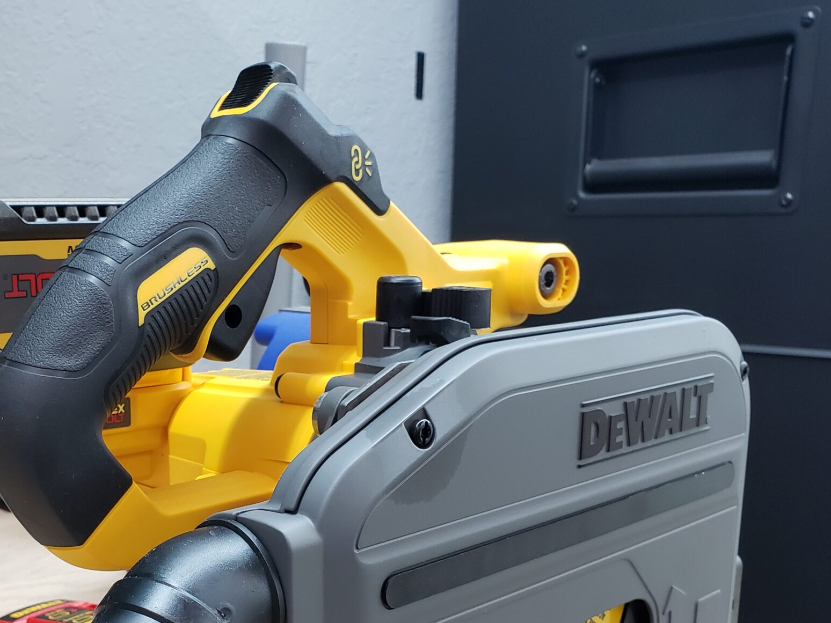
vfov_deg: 32.5
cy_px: 510
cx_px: 241
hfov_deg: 42.9
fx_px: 1032
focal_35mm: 43
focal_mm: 4.3
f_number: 2.4
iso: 250
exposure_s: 1/24
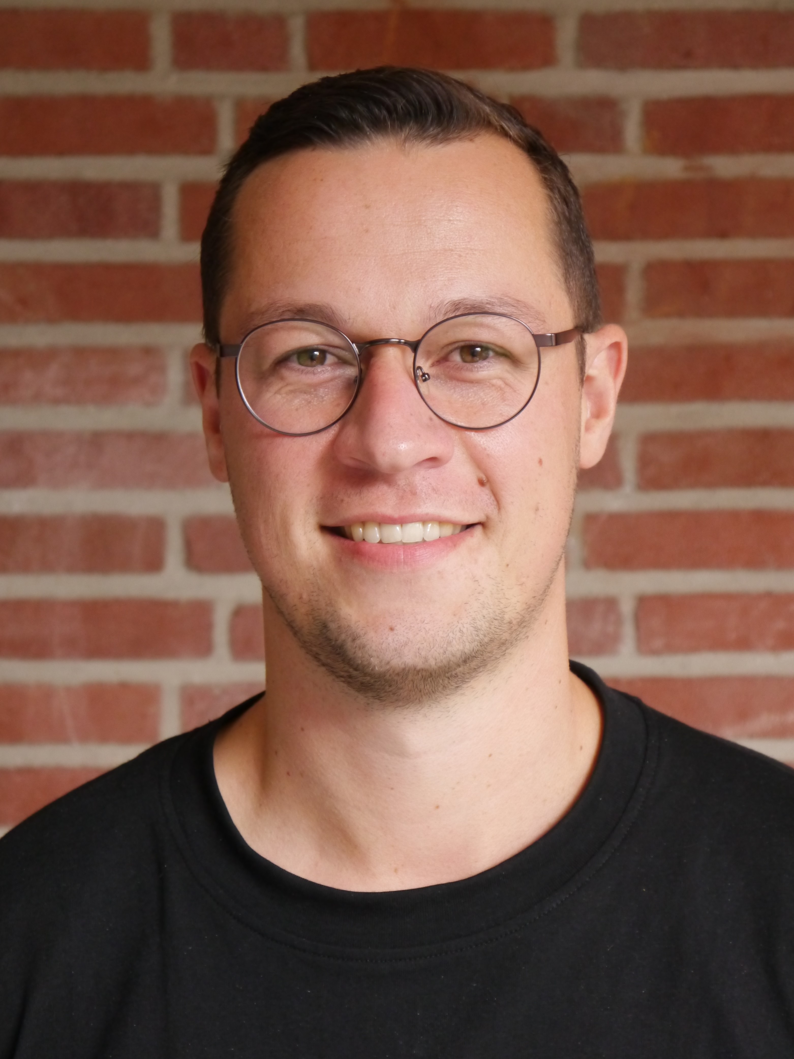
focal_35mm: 84
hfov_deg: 17.6
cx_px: 397
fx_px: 2569
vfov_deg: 23.3
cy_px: 530
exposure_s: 1/80
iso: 800
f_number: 5.6
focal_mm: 42
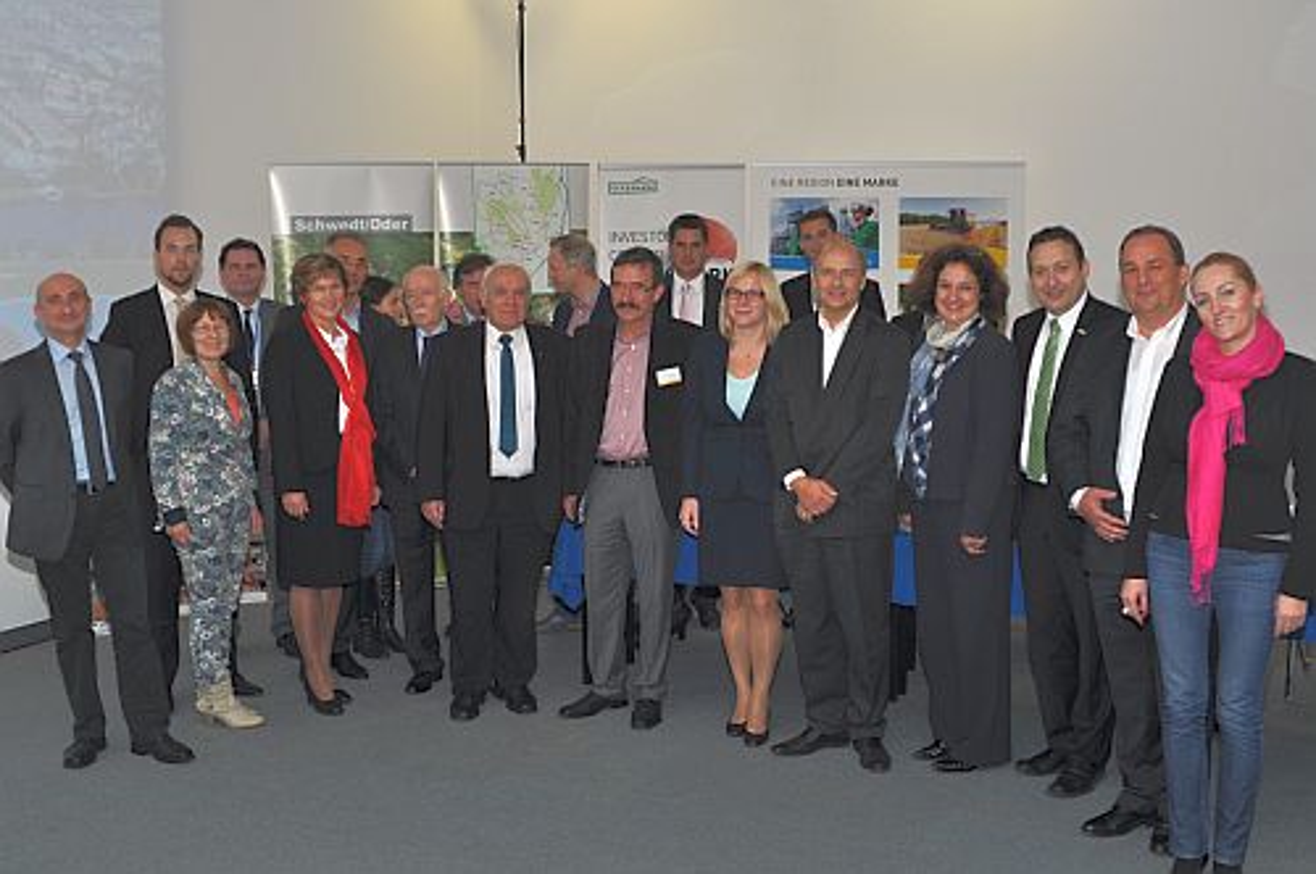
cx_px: 658
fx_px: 1533
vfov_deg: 31.8
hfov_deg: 46.5
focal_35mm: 42
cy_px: 437
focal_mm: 28
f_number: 5
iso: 200
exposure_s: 1/30
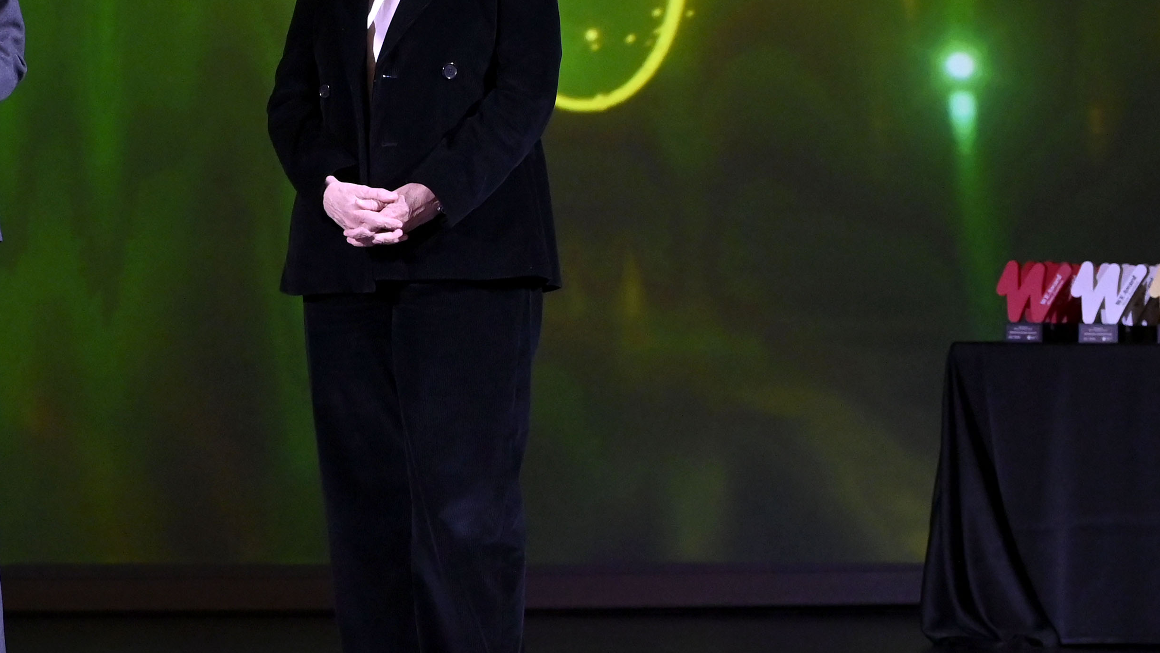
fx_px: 4644
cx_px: -152
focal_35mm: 151
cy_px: -58
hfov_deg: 13.9
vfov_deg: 8.0
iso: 4000
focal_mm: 60
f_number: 4
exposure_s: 1/160
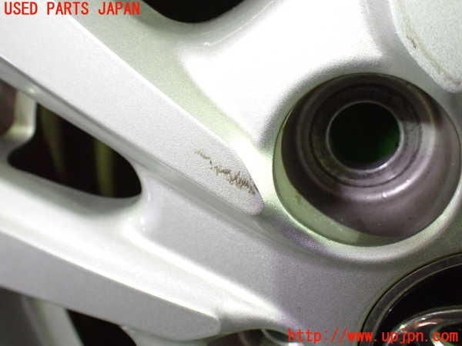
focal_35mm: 30
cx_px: 231
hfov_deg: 60.0
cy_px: 173
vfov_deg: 46.8
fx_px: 400
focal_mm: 5.4
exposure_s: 1/60
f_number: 2.3
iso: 800
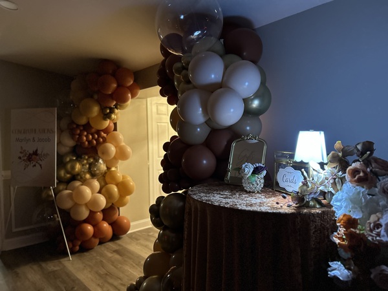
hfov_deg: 67.3
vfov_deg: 53.1
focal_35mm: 26
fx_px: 291
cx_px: 194
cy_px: 146
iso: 500
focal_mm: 5.7
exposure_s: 1/40
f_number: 1.5
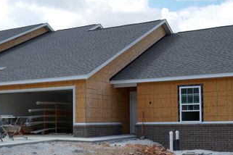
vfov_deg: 24.1
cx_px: 126
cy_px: 100
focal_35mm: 56
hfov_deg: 35.6
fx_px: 362
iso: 125
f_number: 3.5
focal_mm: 13.1
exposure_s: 1/800
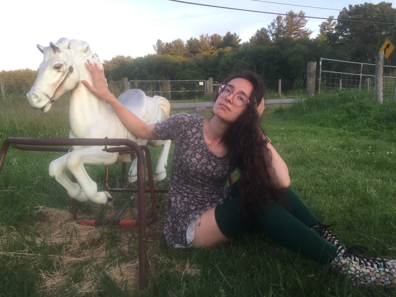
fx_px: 332
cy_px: 148
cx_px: 198
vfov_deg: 48.2
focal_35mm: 29
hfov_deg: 61.7
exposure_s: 1/120
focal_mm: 4.15
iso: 50
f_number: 2.2
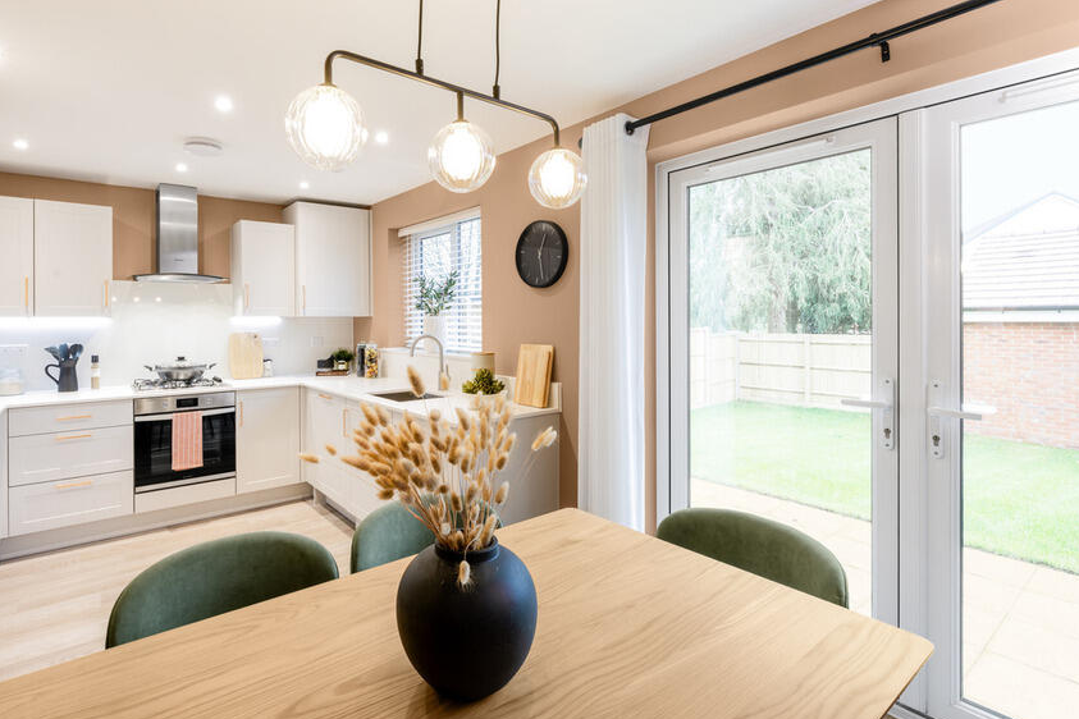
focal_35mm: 17
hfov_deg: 92.6
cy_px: 312
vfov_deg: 70.1
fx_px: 509
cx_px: 460
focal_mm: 14
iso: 400
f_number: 11
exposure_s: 1/15
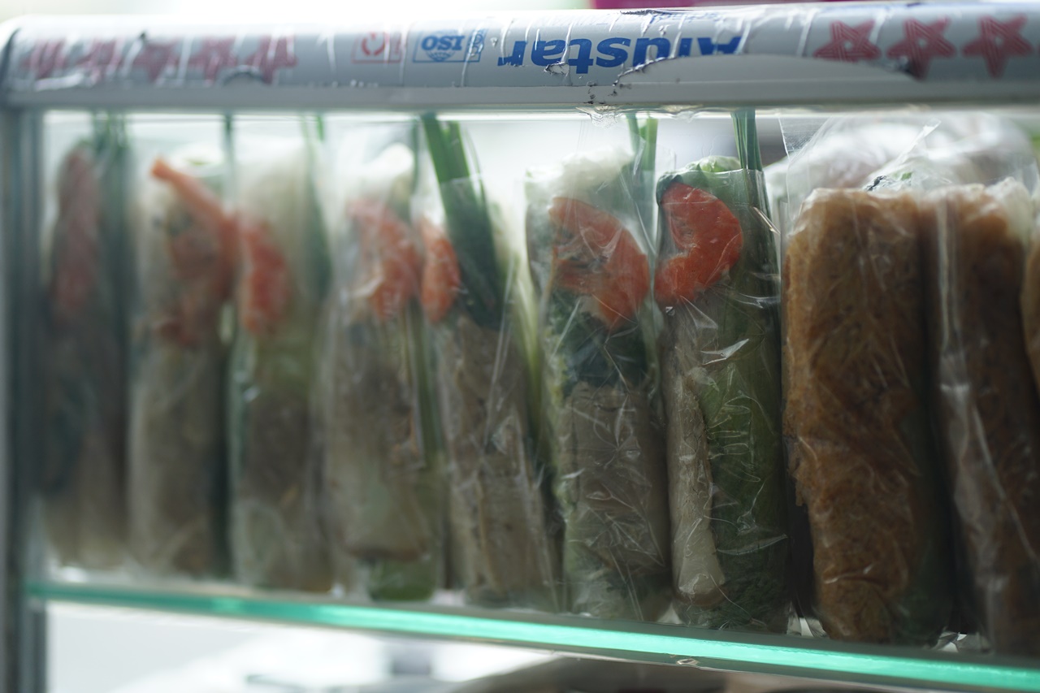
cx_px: 520
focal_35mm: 85
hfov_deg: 23.9
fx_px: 2455
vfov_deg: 16.1
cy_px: 346
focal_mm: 85
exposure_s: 1/500
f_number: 1.8
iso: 200
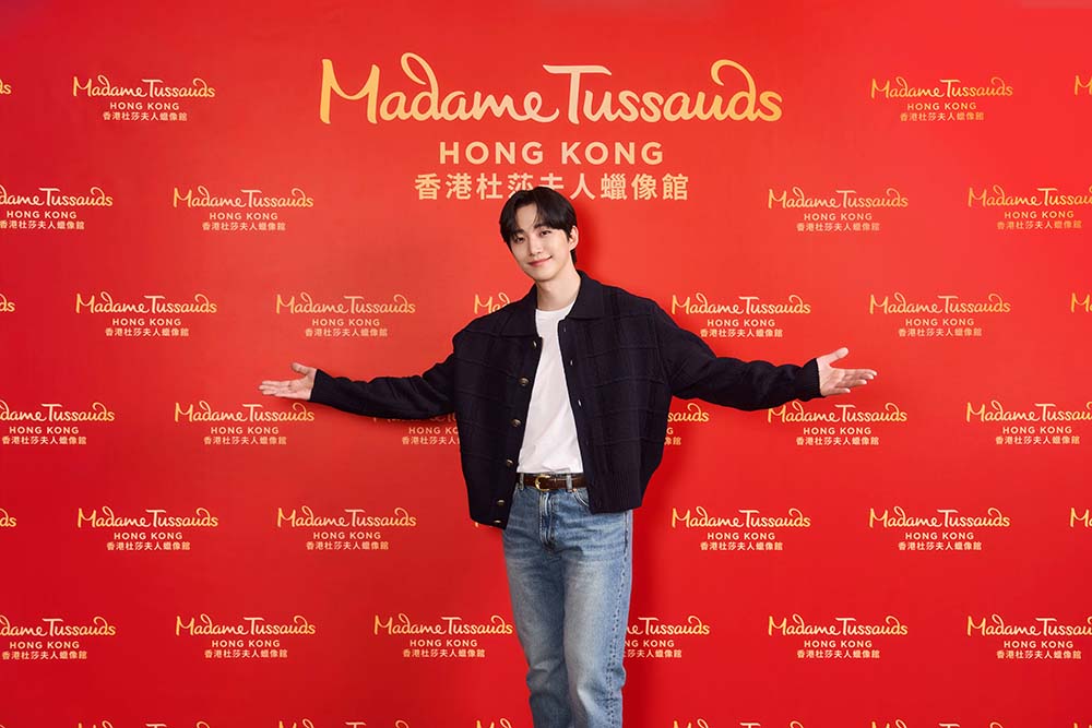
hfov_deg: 50.7
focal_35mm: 38
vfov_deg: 35.1
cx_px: 546
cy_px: 364
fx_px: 1153
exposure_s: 1/500
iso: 640
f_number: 4
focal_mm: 38
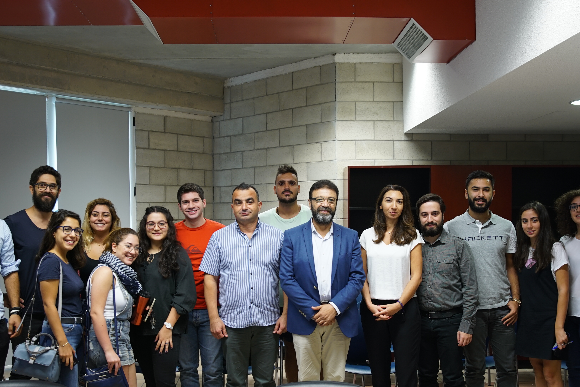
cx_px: 277
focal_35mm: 39
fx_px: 629
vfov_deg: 34.1
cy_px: 242
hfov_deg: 49.5
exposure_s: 1/60
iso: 500
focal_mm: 30
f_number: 4.5
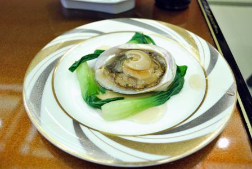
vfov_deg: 43.7
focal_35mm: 30
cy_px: 84
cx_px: 126
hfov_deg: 61.9
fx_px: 210
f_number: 3.8
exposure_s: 1/60
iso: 800
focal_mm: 20
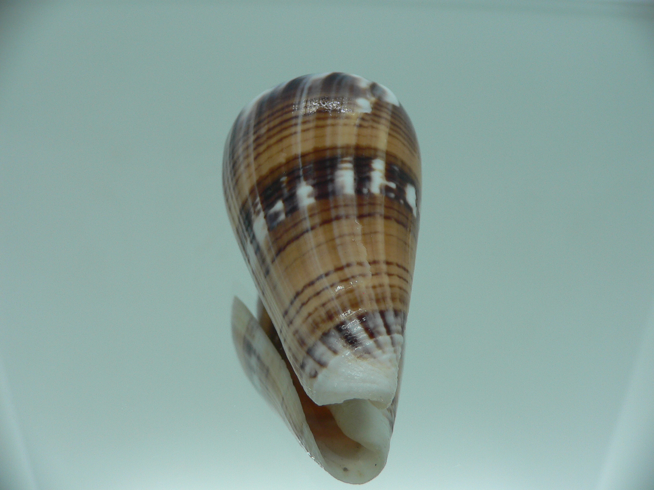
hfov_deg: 52.6
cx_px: 327
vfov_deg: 40.7
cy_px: 245
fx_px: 661
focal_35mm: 35
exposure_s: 1/60
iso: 80
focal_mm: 4.6
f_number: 2.8
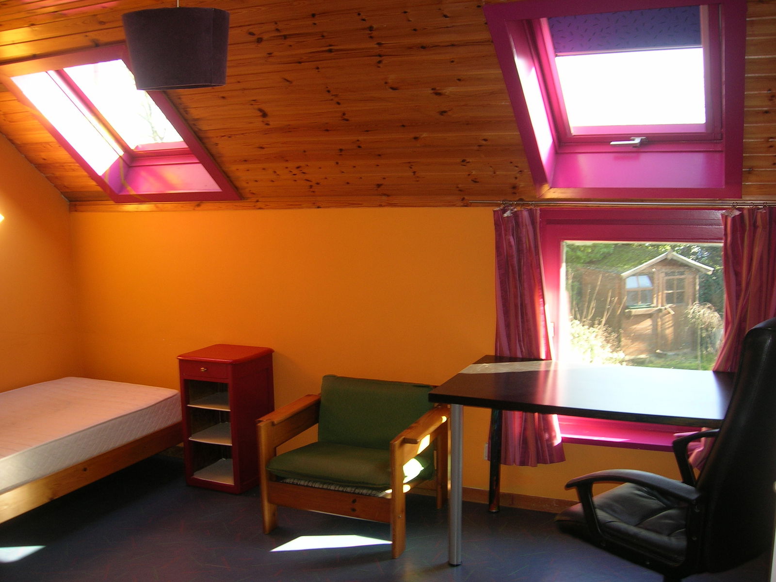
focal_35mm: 34
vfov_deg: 41.8
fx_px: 762
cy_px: 291
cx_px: 388
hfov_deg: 54.0
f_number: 2.9
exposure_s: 1/30
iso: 50
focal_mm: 5.7
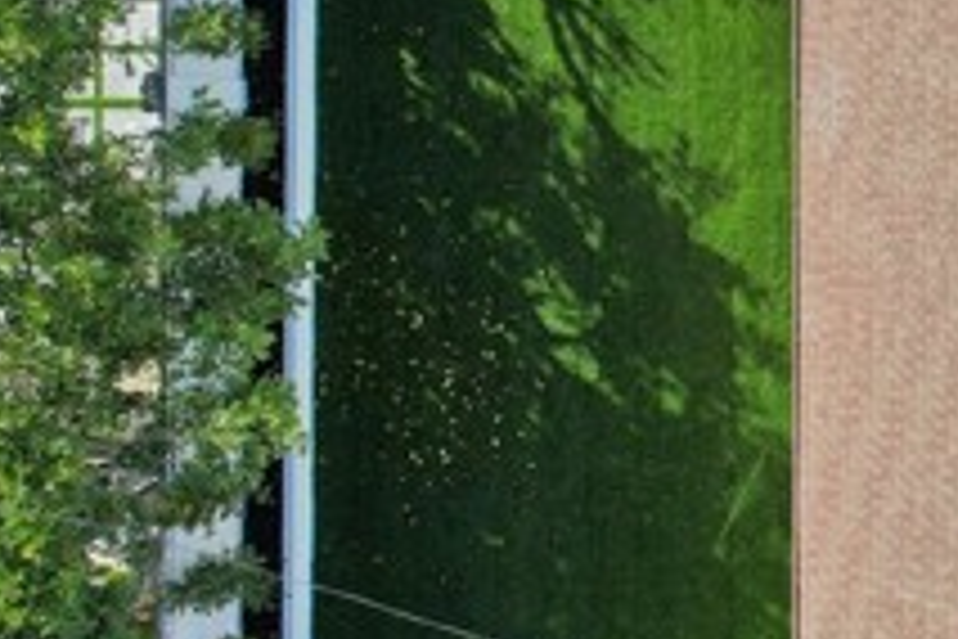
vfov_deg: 20.4
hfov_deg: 24.4
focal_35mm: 66
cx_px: 1403
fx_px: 1756
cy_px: 117
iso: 100
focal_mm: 8.4
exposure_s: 1/1000
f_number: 2.8
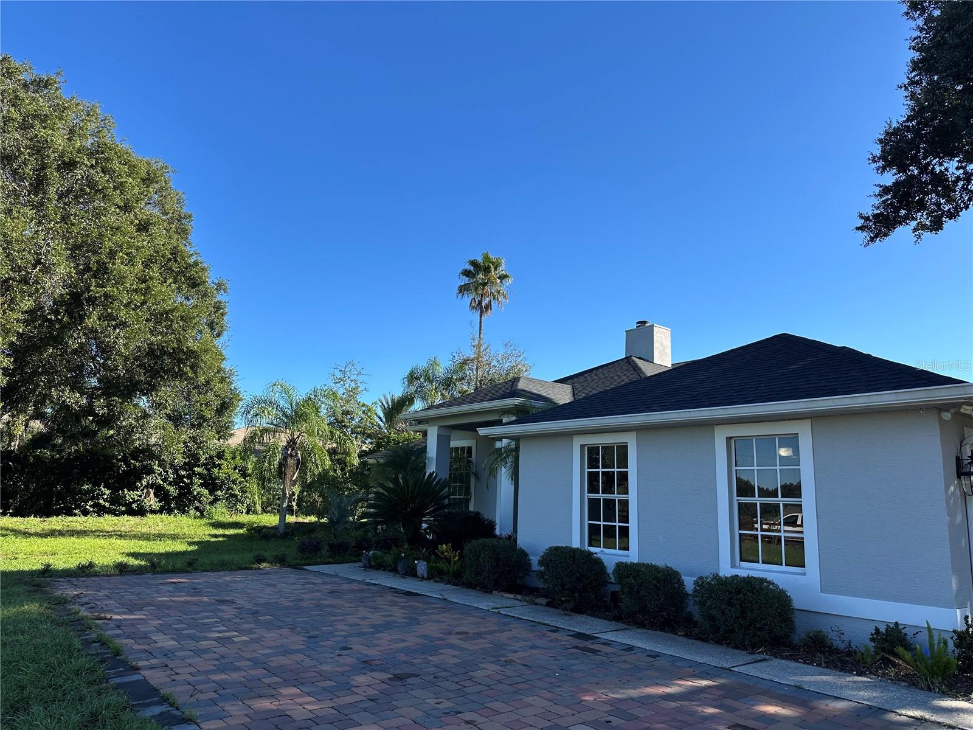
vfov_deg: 56.8
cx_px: 486
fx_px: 675
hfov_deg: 71.6
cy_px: 365
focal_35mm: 24
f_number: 1.78
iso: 80
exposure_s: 1/2591
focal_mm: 6.86
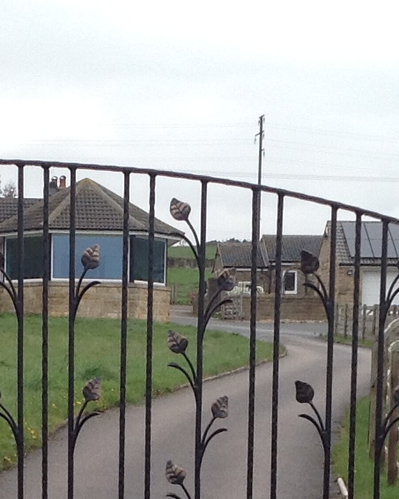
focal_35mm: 156
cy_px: 595
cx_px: 51
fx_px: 2305
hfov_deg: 9.9
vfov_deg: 12.1
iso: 50
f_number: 2.4
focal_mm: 4.28
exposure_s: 1/364
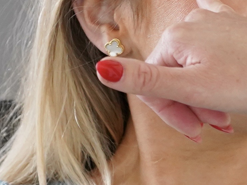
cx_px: 382
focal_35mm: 414
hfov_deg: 4.8
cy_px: 12
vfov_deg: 3.6
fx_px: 2954
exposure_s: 1/250
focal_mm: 53
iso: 2000
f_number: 3.5
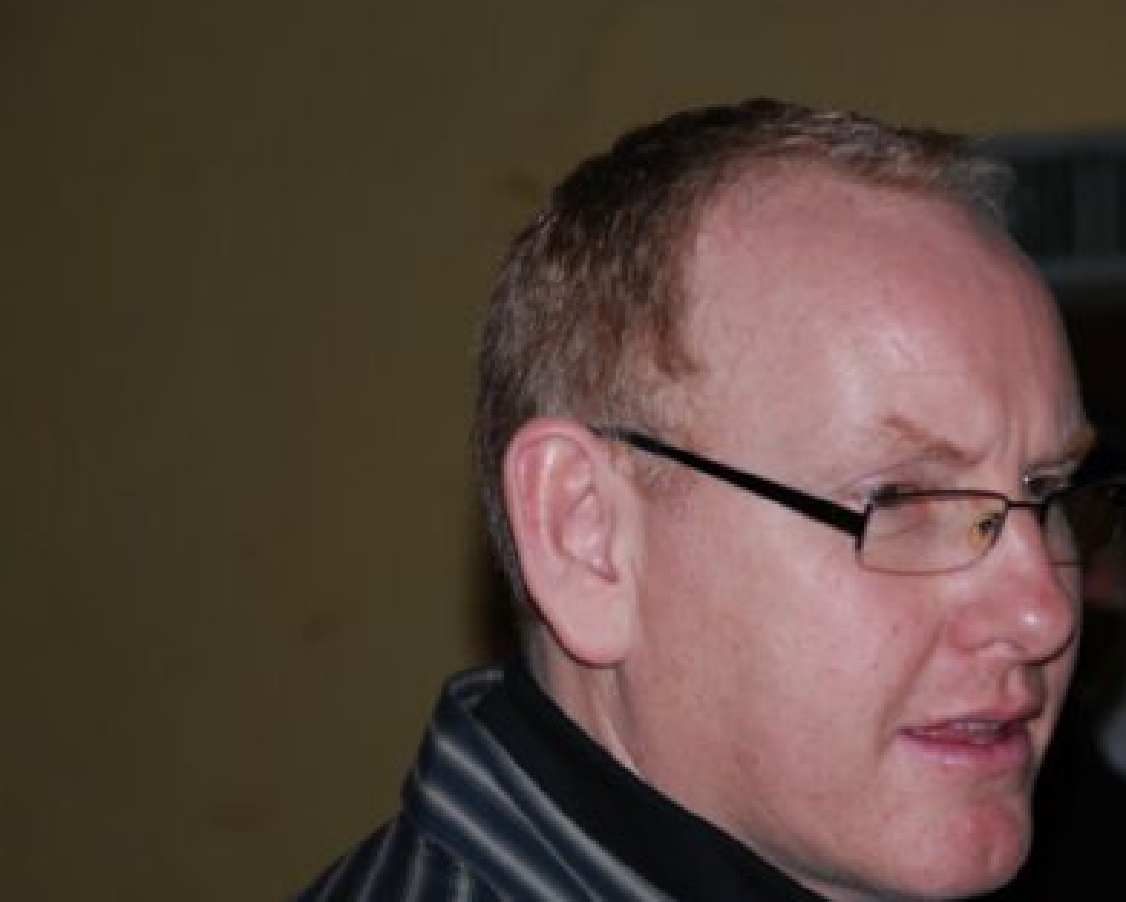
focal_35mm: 173
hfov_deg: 11.1
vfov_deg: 8.9
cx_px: 775
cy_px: 559
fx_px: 5767
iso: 200
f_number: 5.6
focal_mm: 80
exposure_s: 1/60
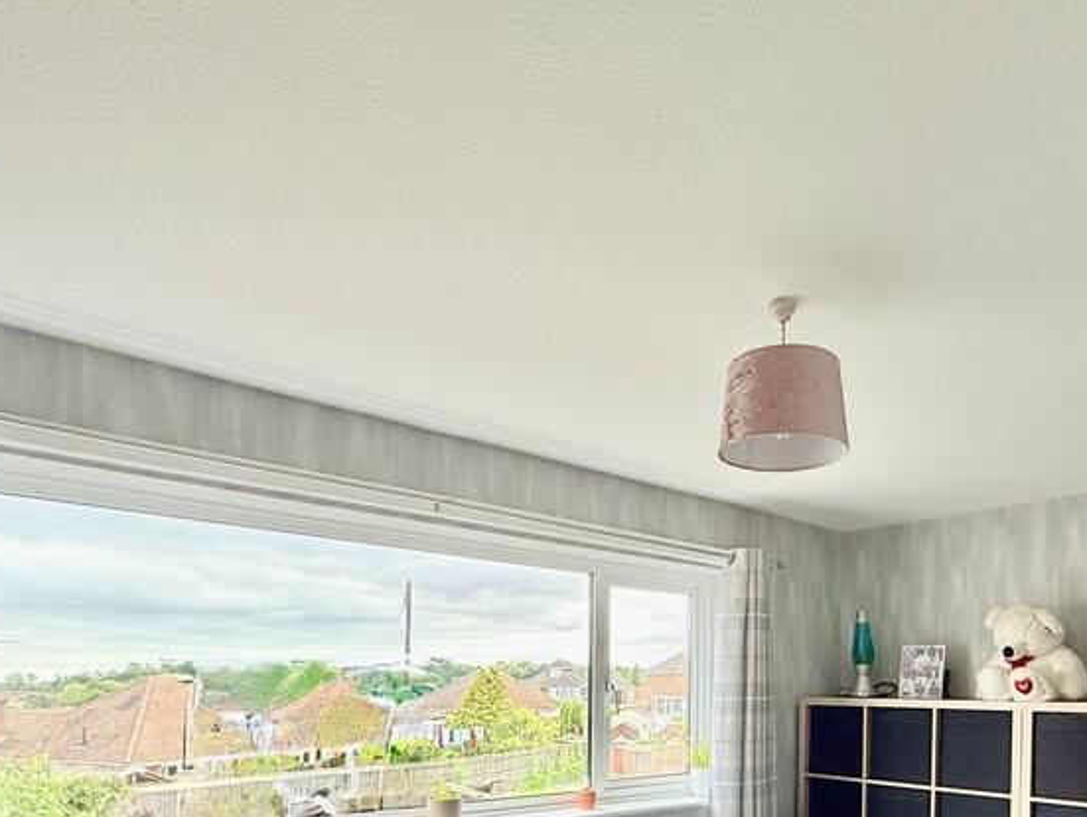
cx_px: 698
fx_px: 817
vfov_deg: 48.5
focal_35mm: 26
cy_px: 708
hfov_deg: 66.0
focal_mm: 2.22
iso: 50
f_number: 2.2
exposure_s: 1/198
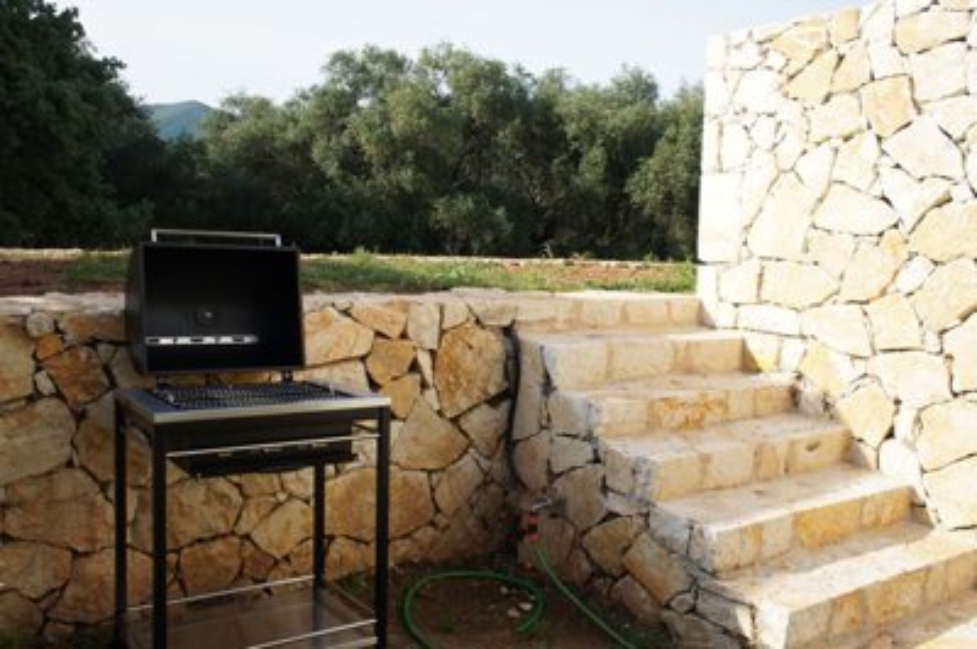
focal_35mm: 32
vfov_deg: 41.6
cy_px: 324
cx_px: 488
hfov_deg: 59.5
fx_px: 854
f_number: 8
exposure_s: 1/200
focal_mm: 21
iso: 200
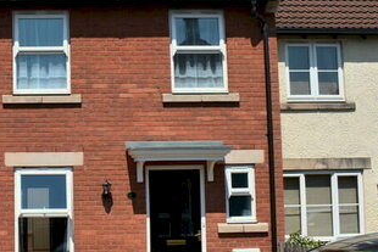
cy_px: 147
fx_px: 641
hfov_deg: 31.2
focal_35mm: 61
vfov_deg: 22.3
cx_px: 33
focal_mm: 18
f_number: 8
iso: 100
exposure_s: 1/320
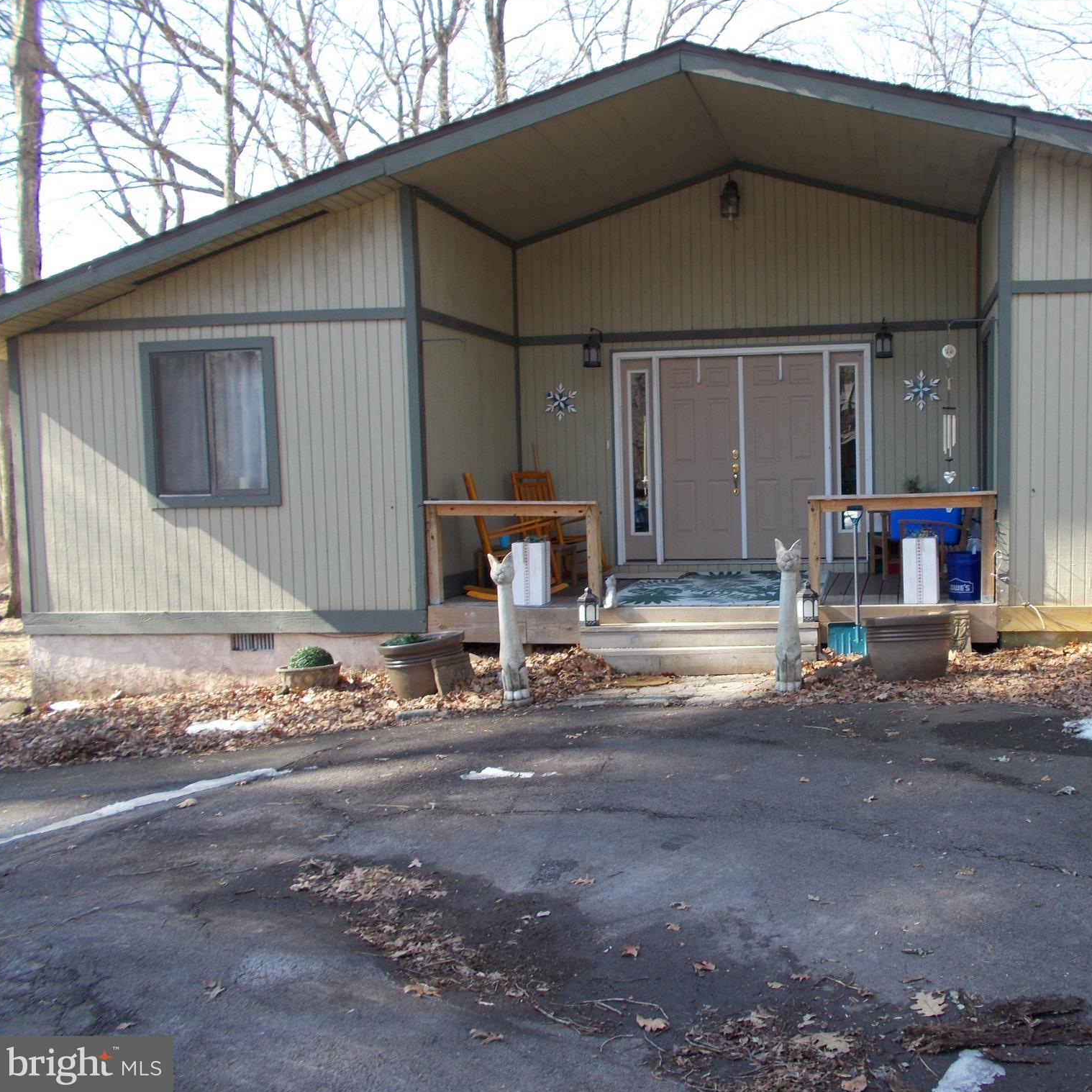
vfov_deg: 52.5
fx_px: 1106
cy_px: 542
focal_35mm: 31
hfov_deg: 51.5
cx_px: 730
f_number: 3.2
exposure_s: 1/125
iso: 80
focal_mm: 4.6
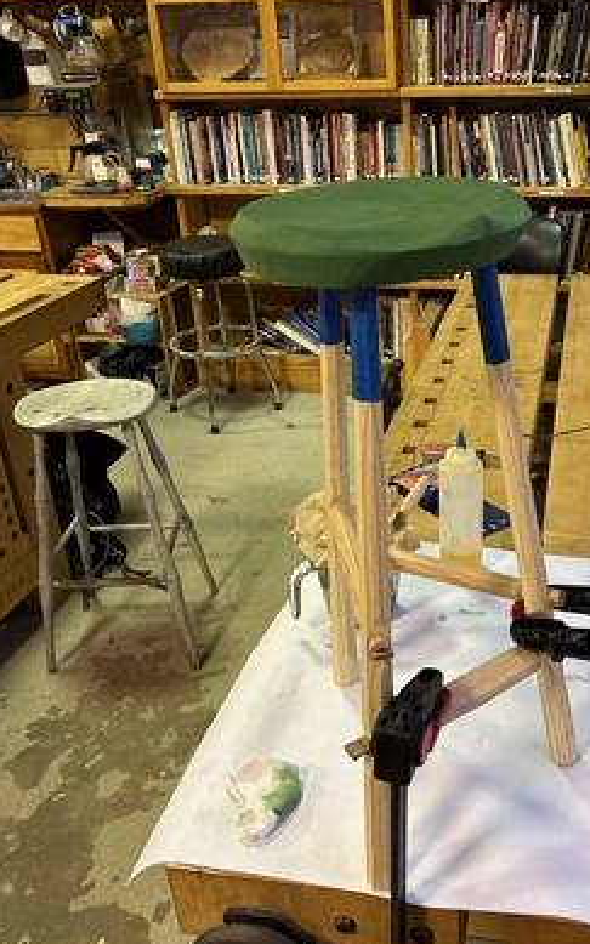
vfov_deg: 56.7
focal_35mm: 34
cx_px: 427
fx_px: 875
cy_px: 476
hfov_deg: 36.6
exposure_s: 1/60
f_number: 1.6
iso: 80
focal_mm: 5.96
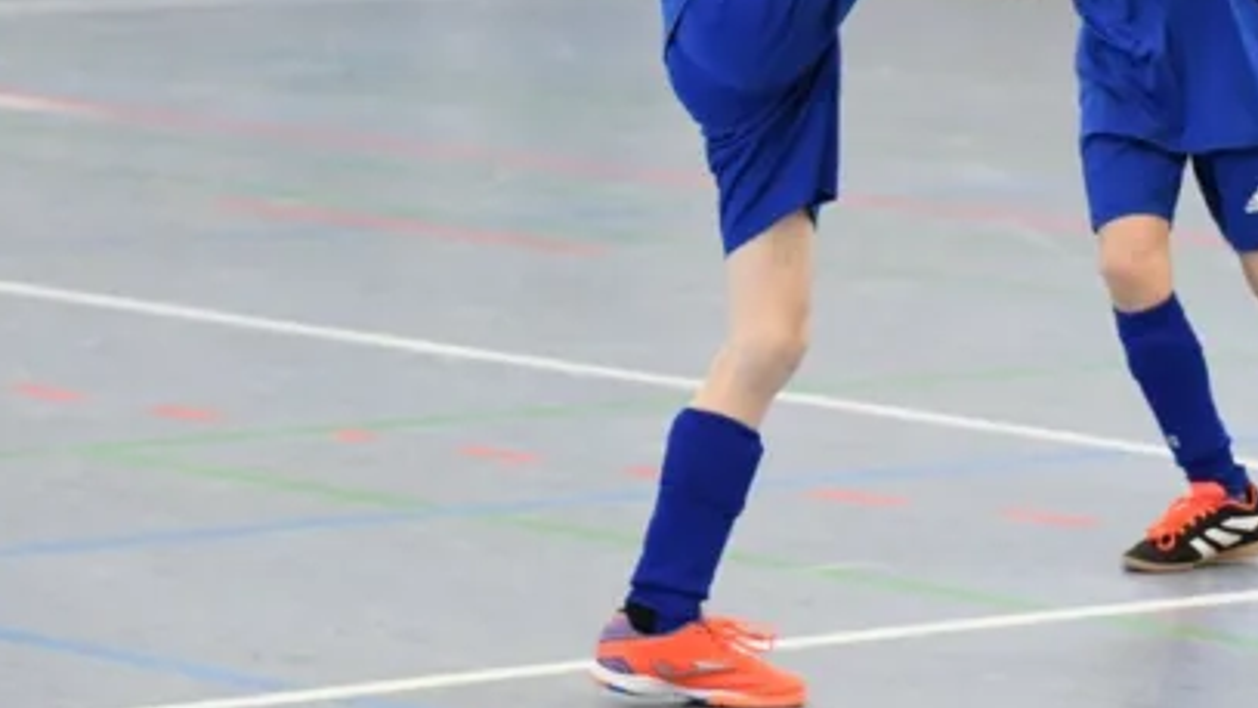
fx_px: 9674
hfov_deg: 7.4
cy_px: -266
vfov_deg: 4.2
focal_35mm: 290
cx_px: 797
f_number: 2.8
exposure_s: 1/1250
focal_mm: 110
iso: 8000
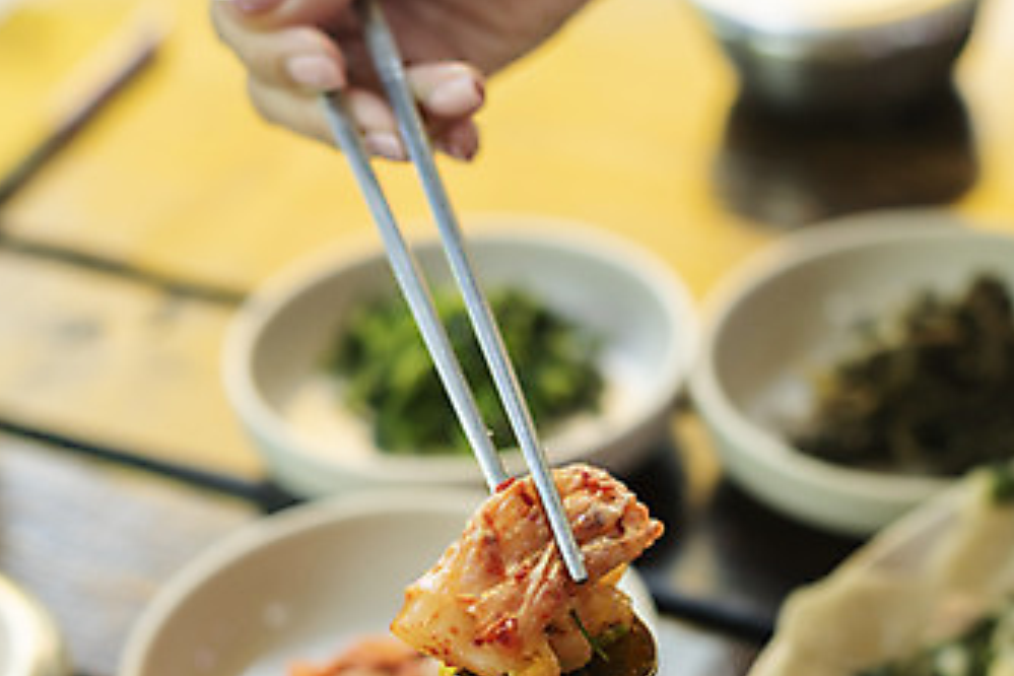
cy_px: 594
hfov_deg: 22.6
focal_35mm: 90
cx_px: 474
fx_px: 2535
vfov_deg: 15.0
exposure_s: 1/400
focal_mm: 50
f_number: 3.2
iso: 400
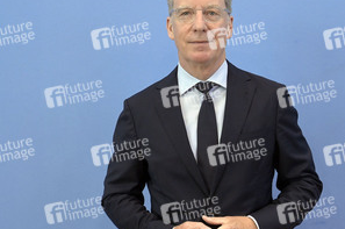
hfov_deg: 25.7
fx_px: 756
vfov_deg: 17.2
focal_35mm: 79
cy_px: 123
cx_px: 206
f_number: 5.6
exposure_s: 1/500
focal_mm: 52
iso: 3200
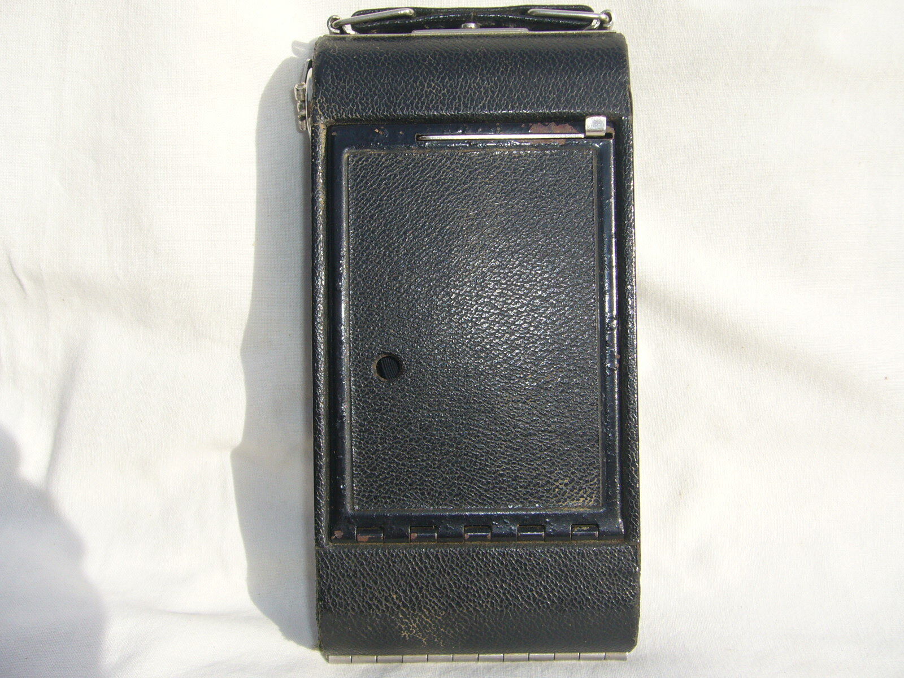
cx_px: 452
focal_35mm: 35
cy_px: 339
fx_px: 914
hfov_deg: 52.6
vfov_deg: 40.7
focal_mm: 5.8
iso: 80
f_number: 5.6
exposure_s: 1/400
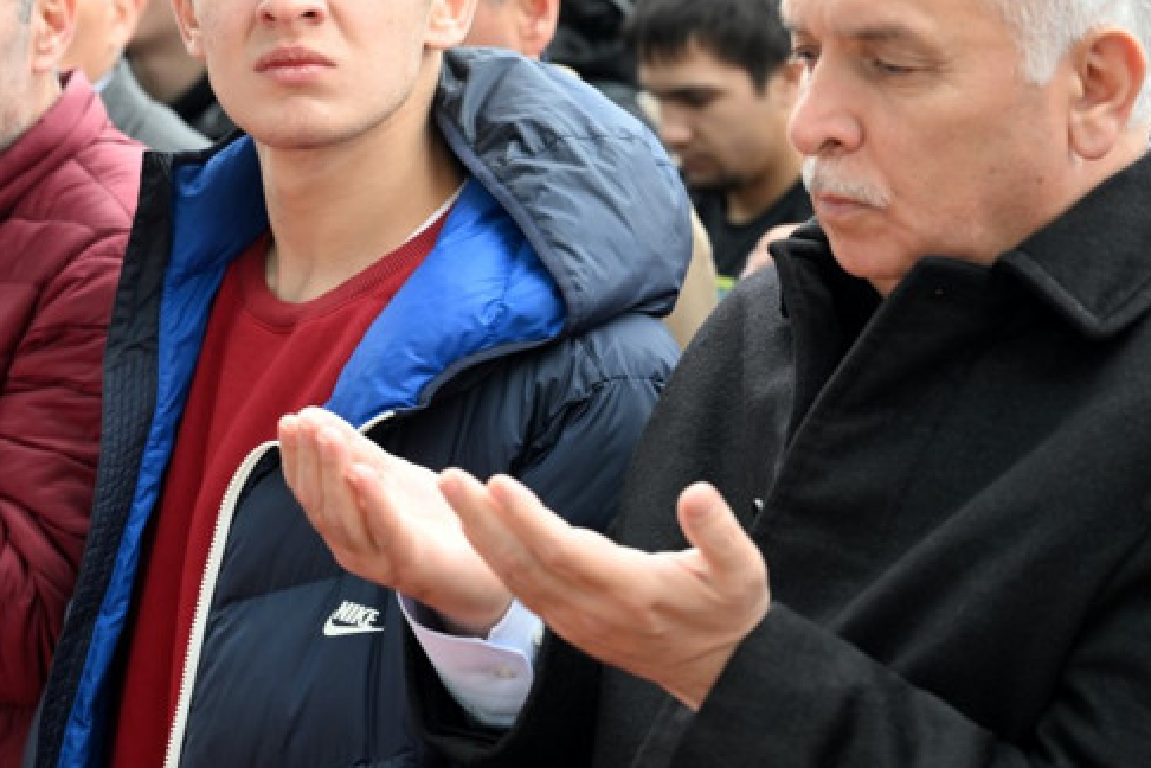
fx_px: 3549
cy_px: 281
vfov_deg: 12.3
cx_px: 388
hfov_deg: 18.4
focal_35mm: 111
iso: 800
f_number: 5
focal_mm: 70
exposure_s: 1/400
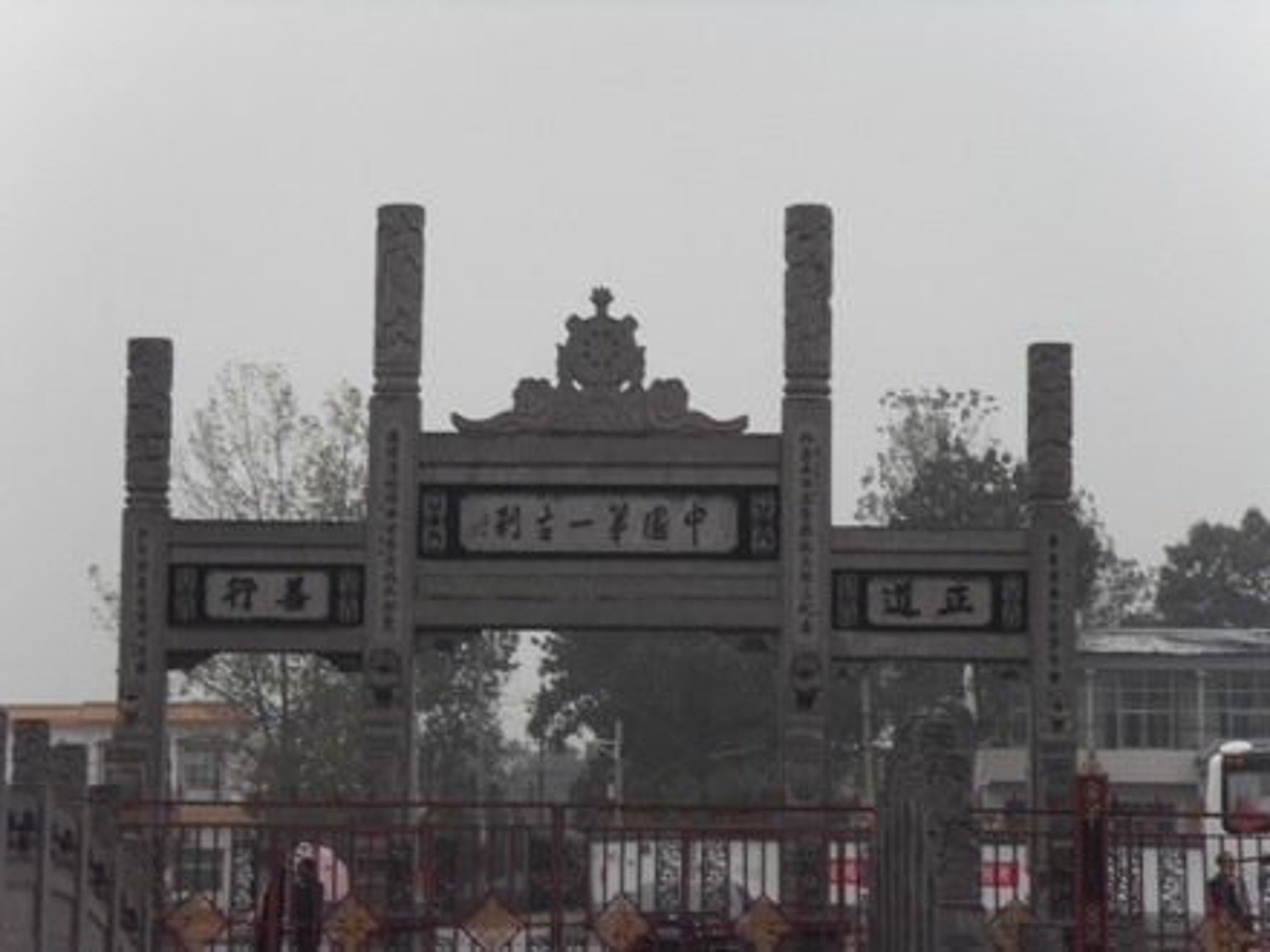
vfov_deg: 12.7
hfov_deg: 16.8
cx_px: 635
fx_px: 4293
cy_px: 476
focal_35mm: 117
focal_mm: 19.8
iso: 200
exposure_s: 1/60
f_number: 4.5
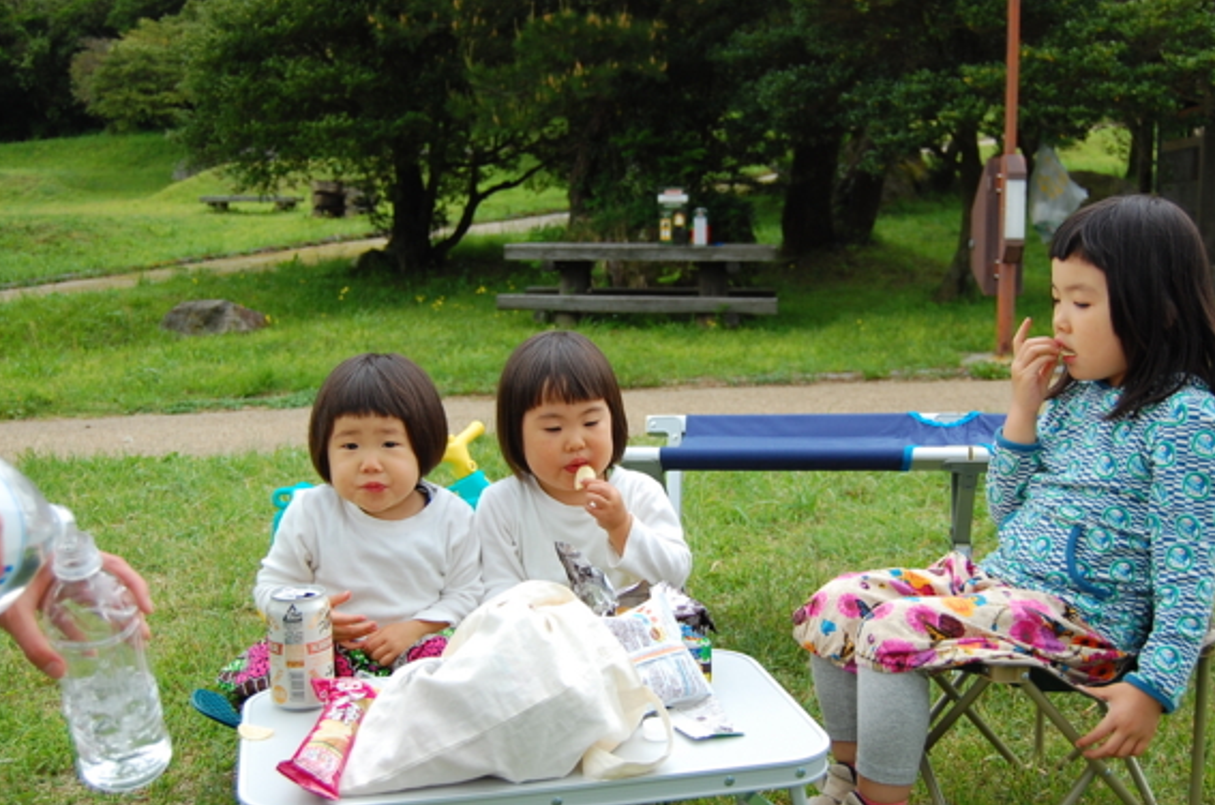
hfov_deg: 44.6
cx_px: 621
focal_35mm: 44
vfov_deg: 30.4
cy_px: 417
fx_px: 1482
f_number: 4.5
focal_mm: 26
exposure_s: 1/200
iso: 200
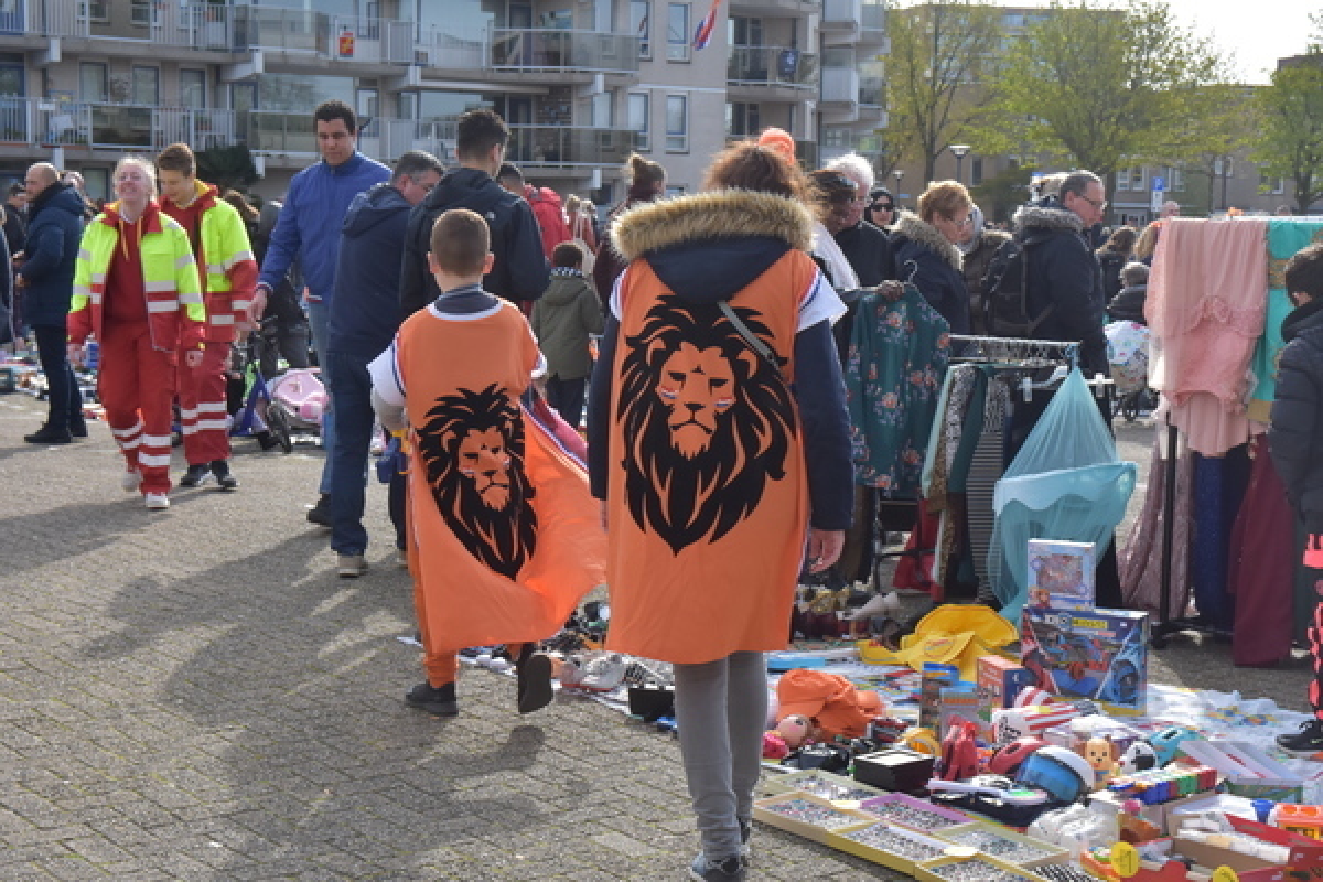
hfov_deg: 33.4
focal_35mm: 60
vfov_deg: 22.6
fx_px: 2205
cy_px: 441
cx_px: 662
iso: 640
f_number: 8
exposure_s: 1/1000
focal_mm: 40
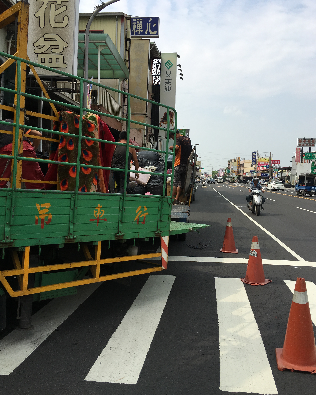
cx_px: 159
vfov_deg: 57.2
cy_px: 203
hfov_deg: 47.1
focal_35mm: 31
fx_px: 362
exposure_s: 1/2079
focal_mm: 4.15
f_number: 2.2
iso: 25
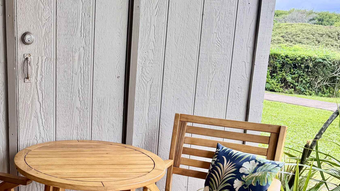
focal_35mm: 48
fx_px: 433
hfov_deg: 40.7
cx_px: 58
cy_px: 136
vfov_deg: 24.7
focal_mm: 6.76
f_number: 1.78
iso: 80
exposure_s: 1/381
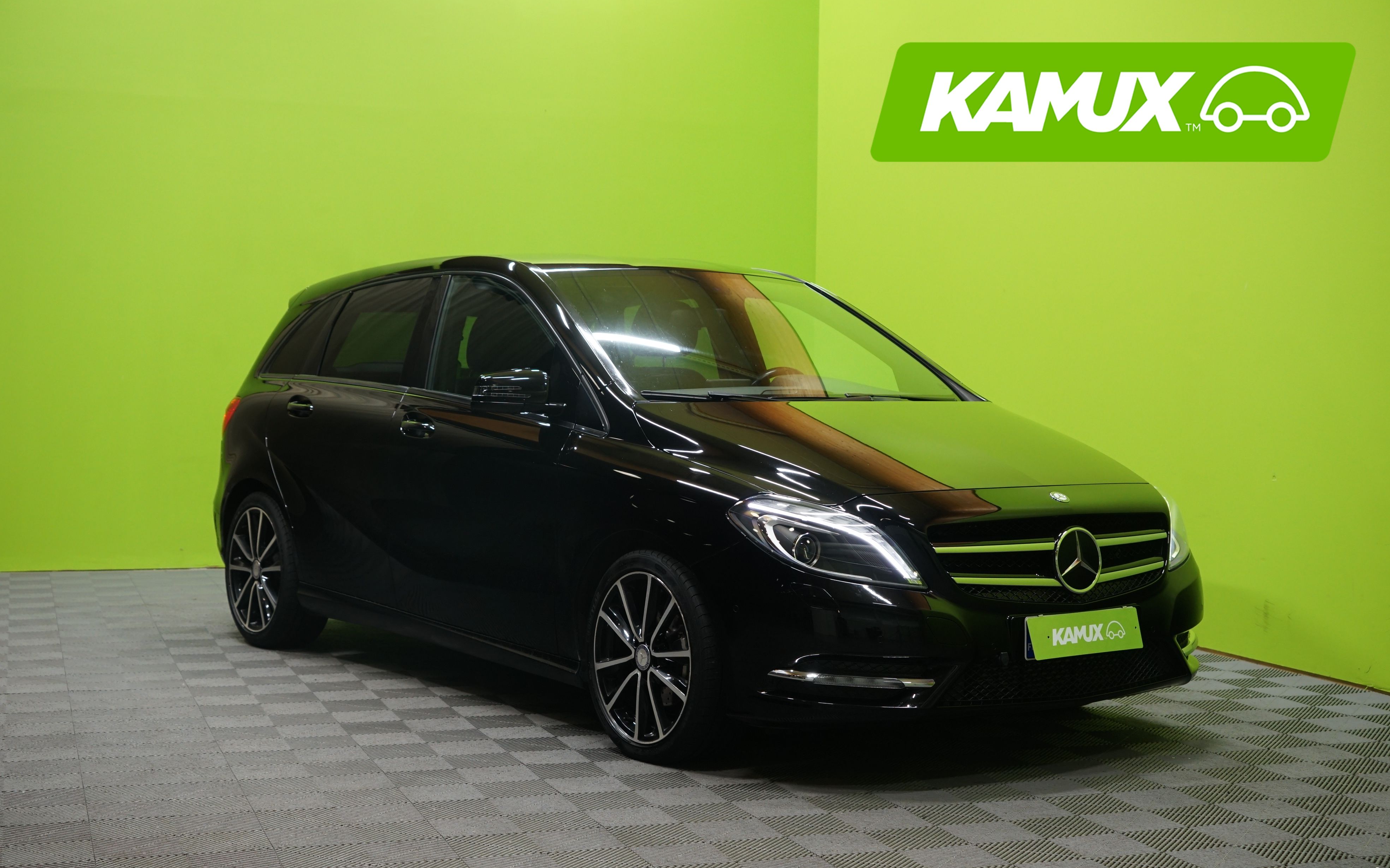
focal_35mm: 50
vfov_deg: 25.8
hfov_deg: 40.3
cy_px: 461
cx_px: 696
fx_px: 1894
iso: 800
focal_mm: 49
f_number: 5.6
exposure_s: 1/20
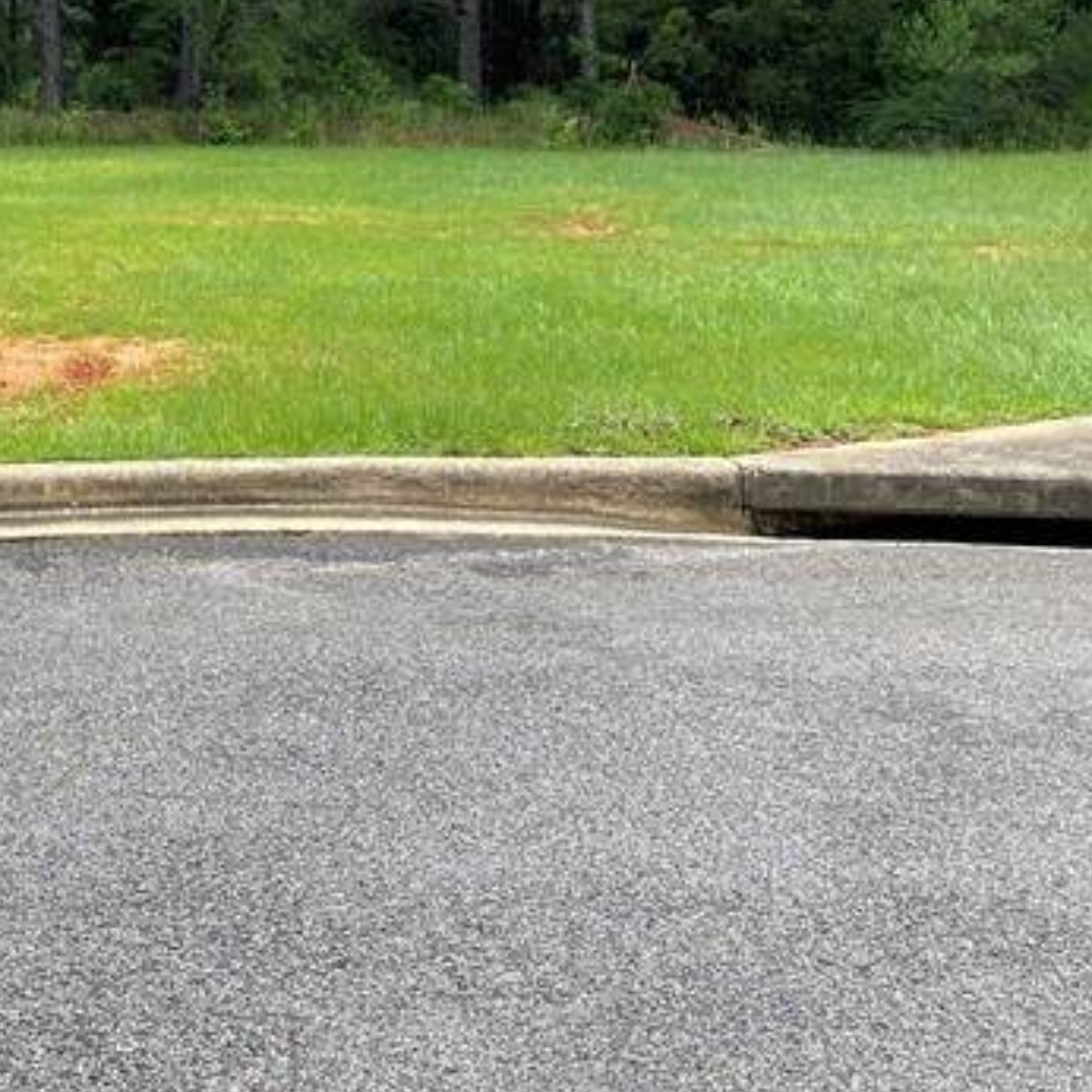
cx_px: 88
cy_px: 22
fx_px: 2427
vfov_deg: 24.3
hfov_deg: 24.6
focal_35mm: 68
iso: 32
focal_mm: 4.25
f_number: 1.8
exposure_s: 1/1330
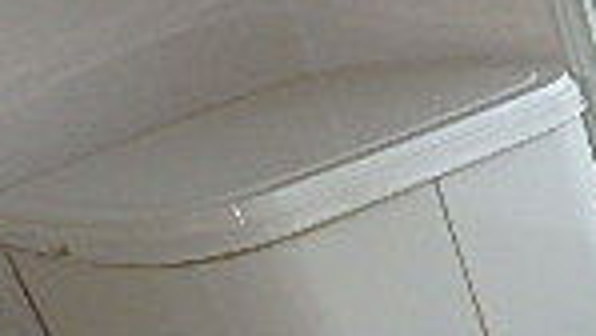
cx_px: 1024
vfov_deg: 11.2
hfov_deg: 18.0
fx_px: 1550
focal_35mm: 98
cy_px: 668
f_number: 3.5
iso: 200
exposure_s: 1/40
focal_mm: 3.7
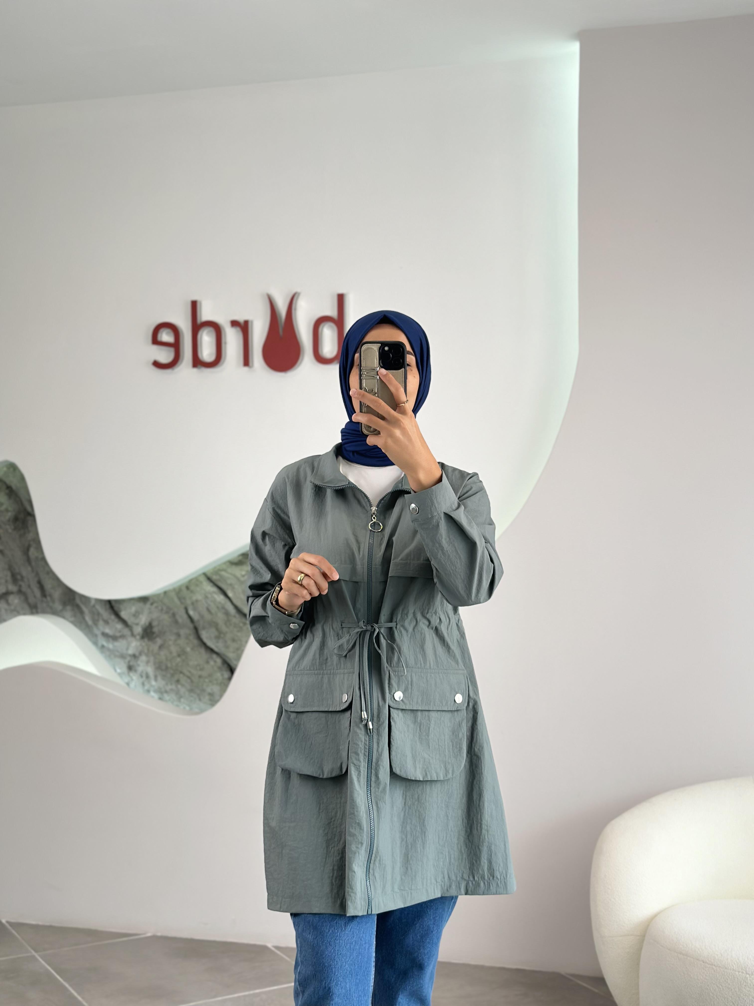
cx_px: 377
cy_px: 503
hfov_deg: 30.3
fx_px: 1394
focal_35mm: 48
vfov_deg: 39.7
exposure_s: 1/236
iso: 80
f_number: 1.78
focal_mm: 6.86
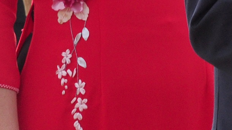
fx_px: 4348
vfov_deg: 1.7
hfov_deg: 3.0
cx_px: 458
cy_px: -214
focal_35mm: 707
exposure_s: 1/125
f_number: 14
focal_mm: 98
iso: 320
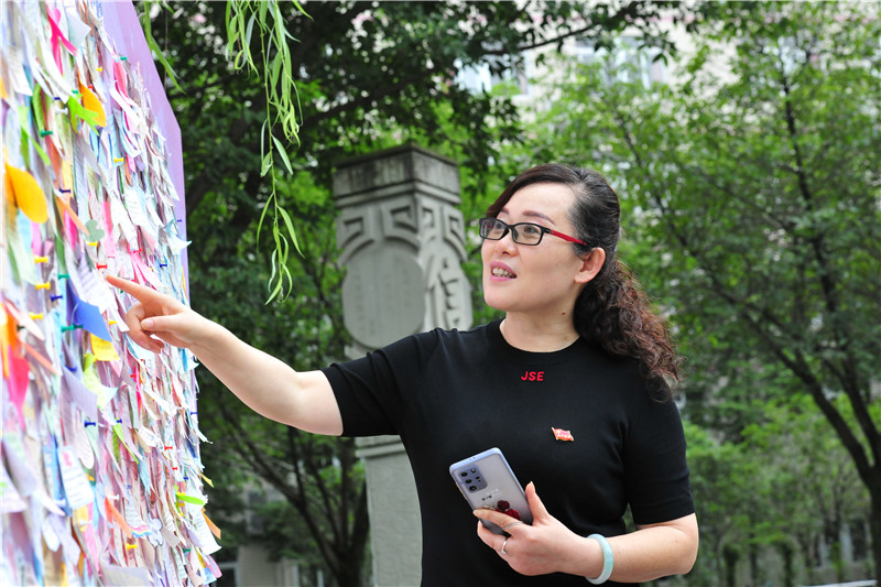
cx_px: 440
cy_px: 294
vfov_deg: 19.4
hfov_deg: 28.8
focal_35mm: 70
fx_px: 1713
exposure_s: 1/250
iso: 1000
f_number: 7.1
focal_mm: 70
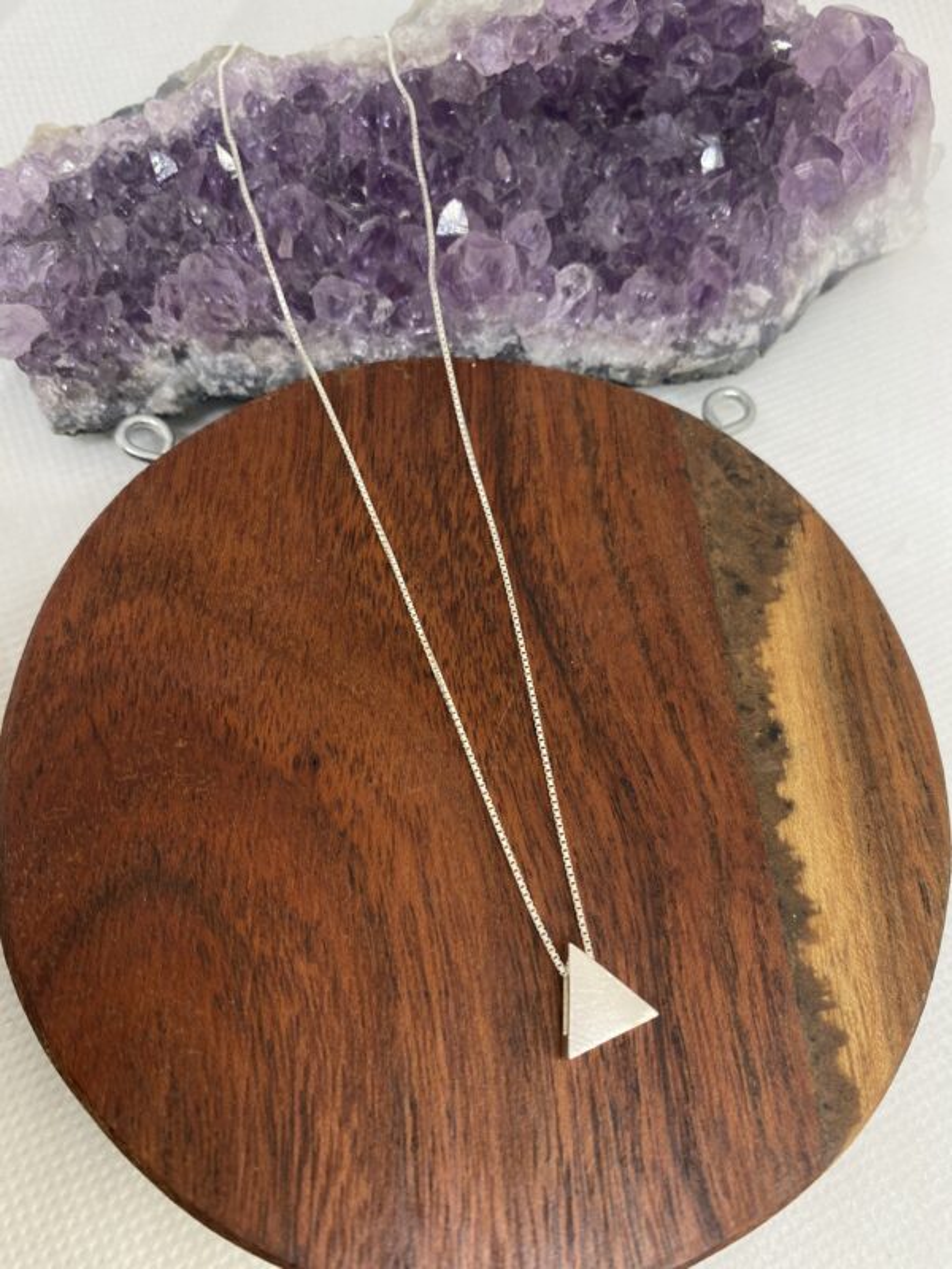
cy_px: 634
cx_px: 476
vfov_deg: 67.3
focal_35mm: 26
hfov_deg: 53.1
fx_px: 953
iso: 50
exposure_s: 1/121
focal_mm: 4.25
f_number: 1.8
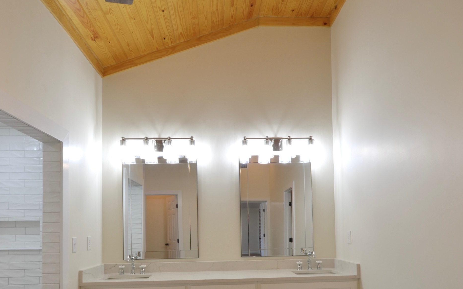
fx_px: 315
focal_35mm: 25
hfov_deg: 72.4
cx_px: 215
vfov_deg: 47.6
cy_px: 214
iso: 100
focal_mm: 10
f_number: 9
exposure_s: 1/6
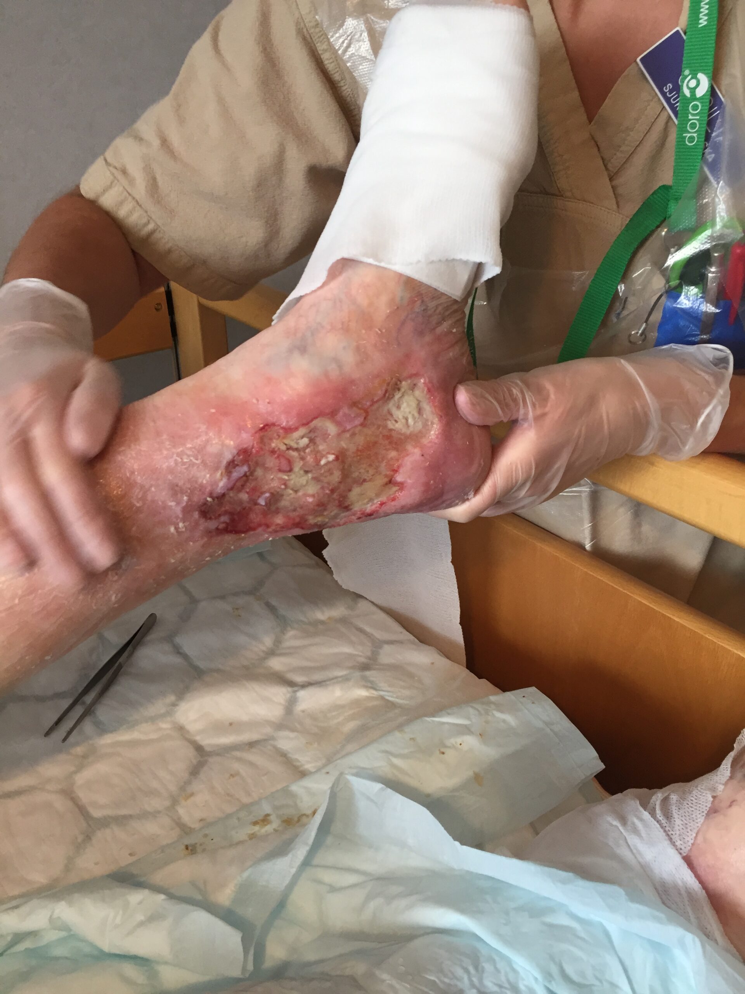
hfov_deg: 48.2
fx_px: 832
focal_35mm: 29
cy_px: 497
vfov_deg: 61.7
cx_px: 372
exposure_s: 1/33
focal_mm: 4.15
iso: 50
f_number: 2.2
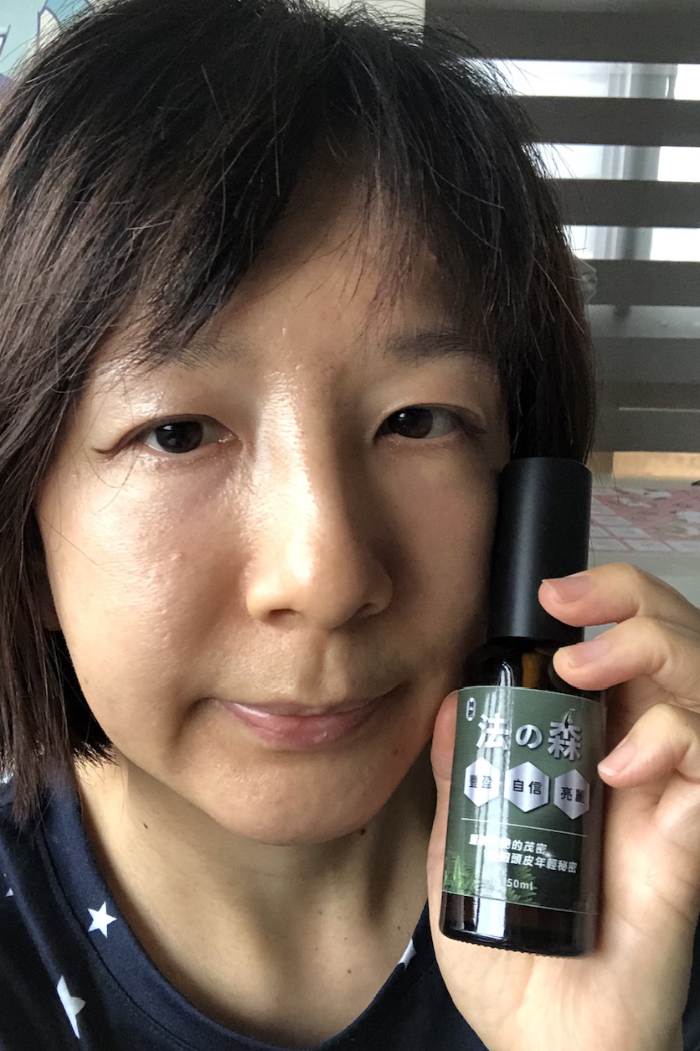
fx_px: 992
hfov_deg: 38.8
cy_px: 516
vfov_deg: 55.8
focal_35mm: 34
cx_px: 307
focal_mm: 2.87
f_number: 2.2
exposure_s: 1/60
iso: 320
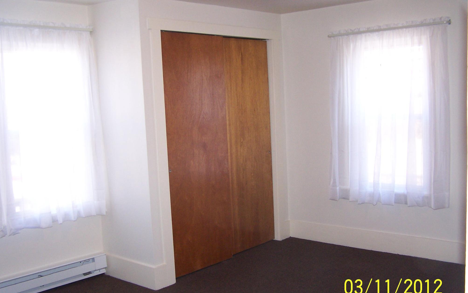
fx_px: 523
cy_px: 153
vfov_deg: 31.3
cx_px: 231
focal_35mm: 41
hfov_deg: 48.2
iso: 140
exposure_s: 1/60
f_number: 2.8
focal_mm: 6.3
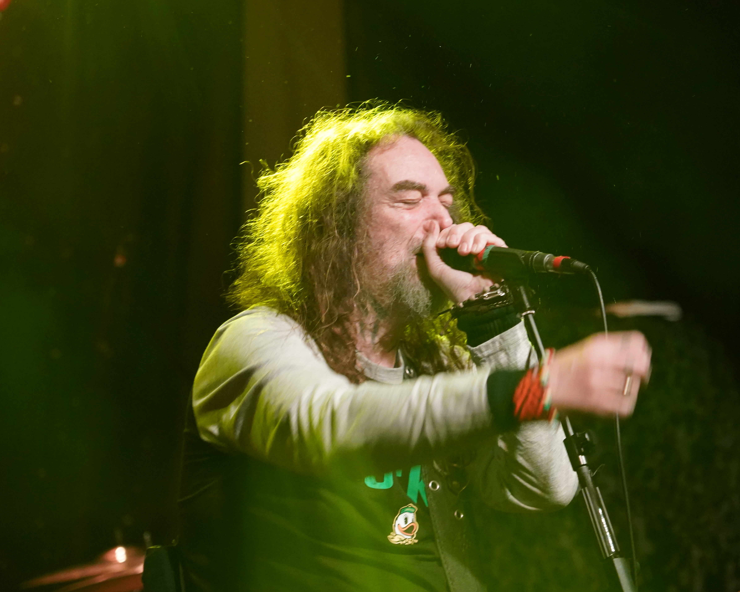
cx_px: 455
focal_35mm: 124
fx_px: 2716
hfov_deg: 15.5
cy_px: 282
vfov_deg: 12.4
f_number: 4
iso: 10000
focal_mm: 105
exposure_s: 1/125
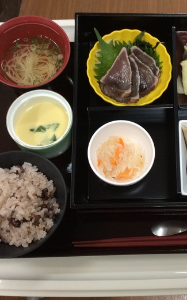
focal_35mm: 47
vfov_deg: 42.6
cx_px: 131
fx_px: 383
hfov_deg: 27.2
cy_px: 150
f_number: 2.4
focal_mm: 3.3
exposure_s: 1/24
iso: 80
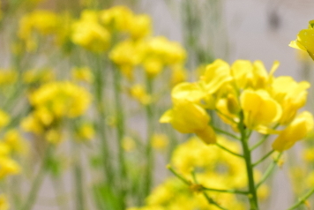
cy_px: -39
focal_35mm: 207
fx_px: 1807
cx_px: 358
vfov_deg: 6.6
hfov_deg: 9.8
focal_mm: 48
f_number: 16
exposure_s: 1/1000
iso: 1000
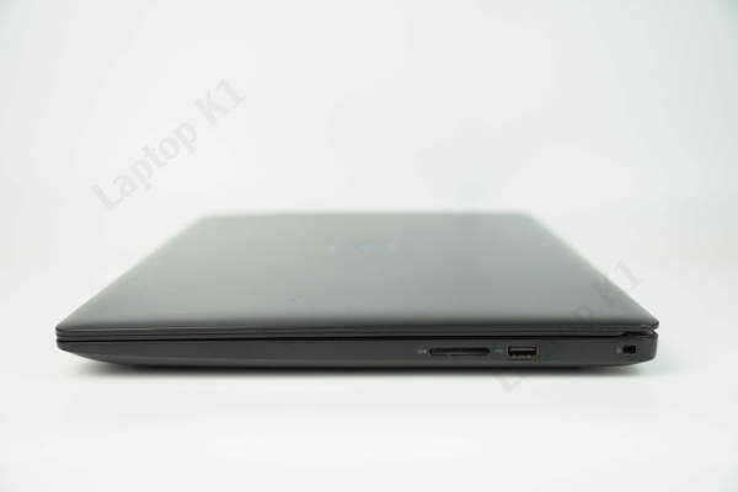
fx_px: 1015
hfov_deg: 40.0
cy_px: 246
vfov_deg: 27.3
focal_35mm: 50
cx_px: 369
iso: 100
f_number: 3.2
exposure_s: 1/80
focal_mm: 33
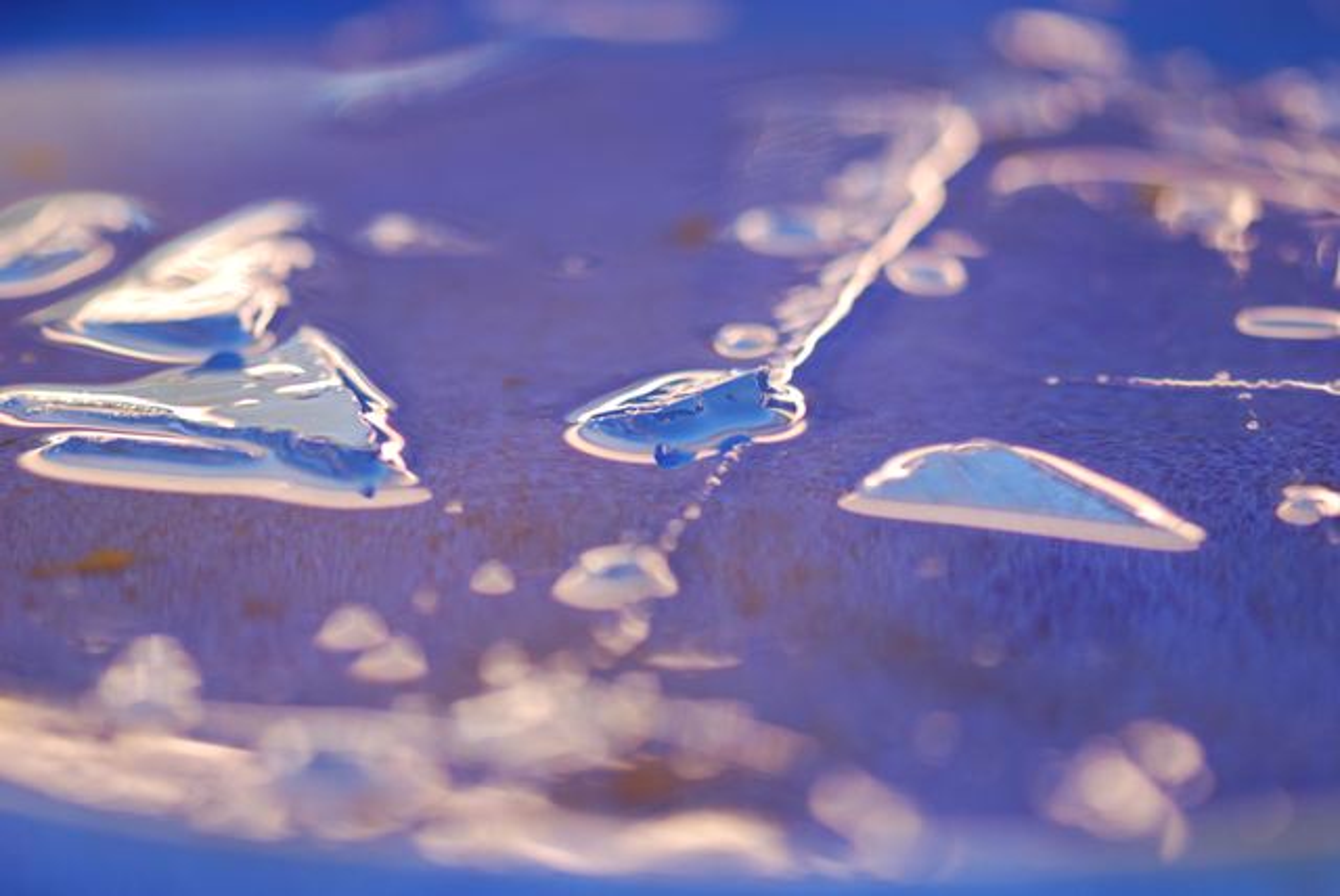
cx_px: 670
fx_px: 5868
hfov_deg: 13.0
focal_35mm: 158
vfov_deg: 8.7
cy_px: 448
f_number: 3.5
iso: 200
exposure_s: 1/125
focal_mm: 105
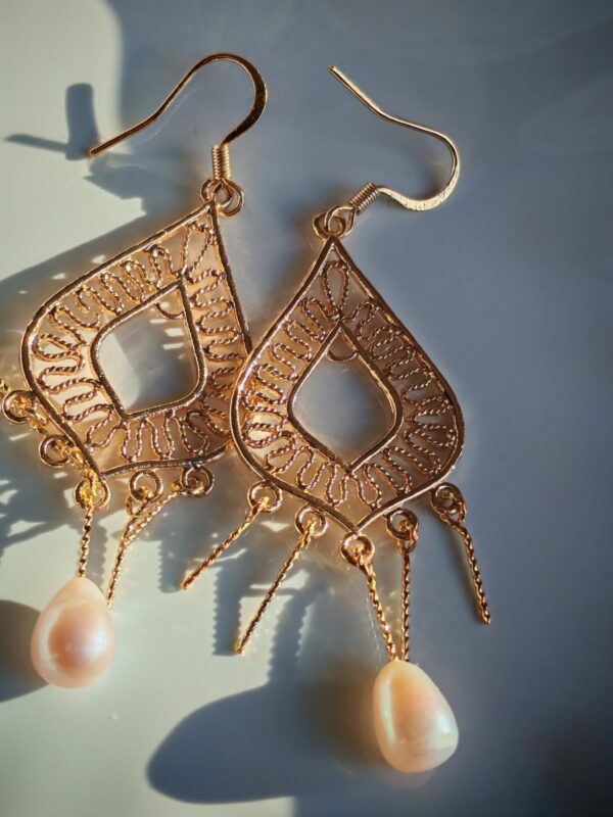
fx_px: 1606
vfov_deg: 28.6
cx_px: 306
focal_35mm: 68
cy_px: 408
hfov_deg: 21.6
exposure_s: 1/470
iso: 50
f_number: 1.95
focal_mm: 5.52
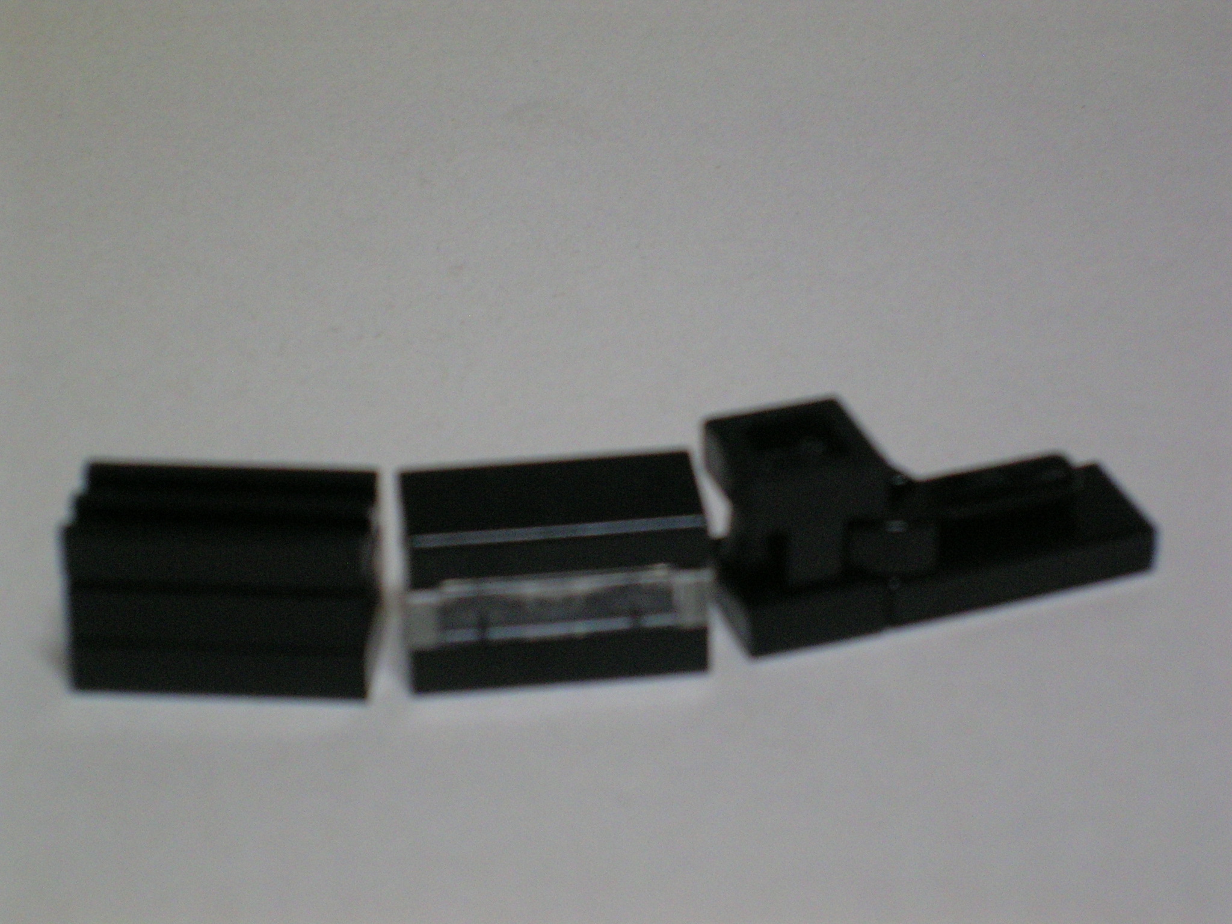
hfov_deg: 12.2
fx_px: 5766
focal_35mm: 162
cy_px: 462
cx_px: 616
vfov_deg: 9.2
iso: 200
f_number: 4.9
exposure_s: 1/64
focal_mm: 16.2
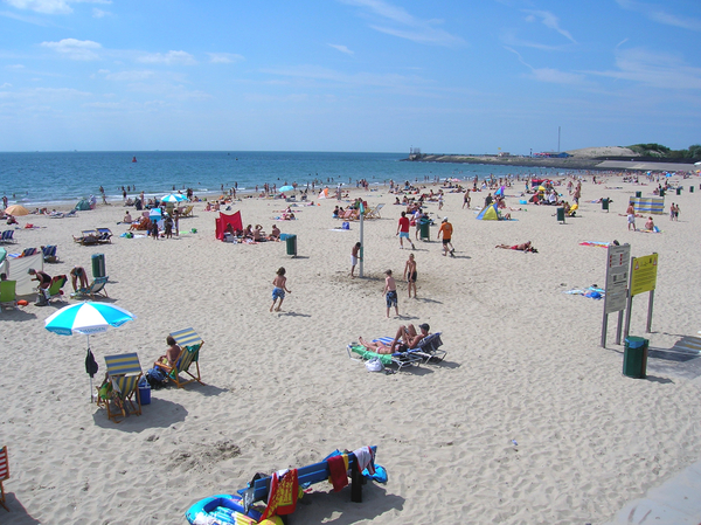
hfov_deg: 54.0
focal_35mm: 34
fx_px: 688
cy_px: 262
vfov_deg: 41.7
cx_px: 350
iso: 50
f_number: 4.9
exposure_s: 1/756
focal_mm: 5.7
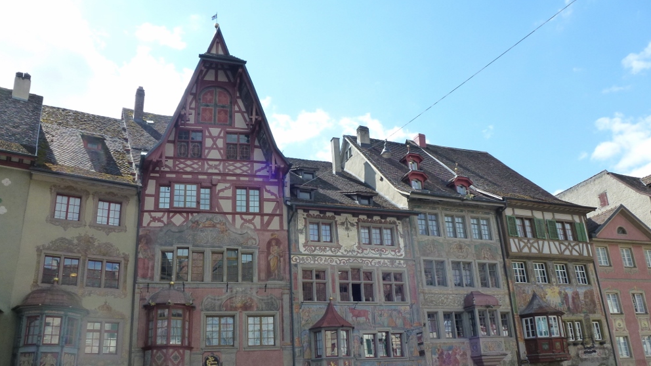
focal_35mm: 27
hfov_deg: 69.9
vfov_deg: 42.5
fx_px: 466
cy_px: 235
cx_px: 322
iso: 160
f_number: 4
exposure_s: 1/500
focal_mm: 4.3
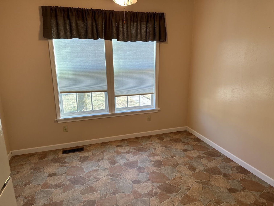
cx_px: 137
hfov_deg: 71.6
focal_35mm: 24
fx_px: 190
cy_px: 103
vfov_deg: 56.8
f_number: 1.78
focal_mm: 6.86
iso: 100
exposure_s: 1/120
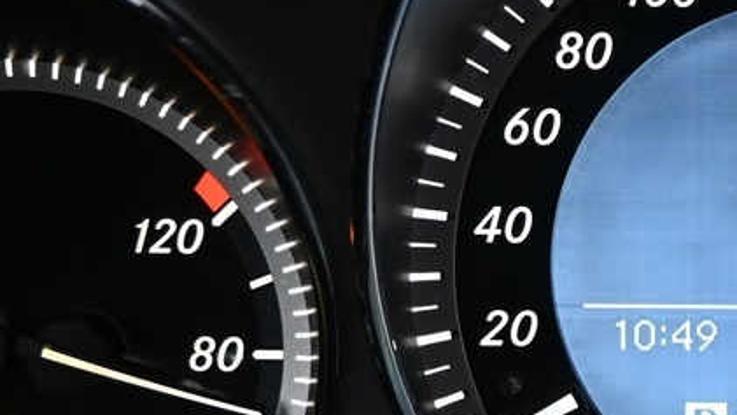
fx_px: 2365
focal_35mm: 121
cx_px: 830
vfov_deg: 10.0
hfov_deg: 17.1
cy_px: 196
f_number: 3.8
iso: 1400
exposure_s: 1/30
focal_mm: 20
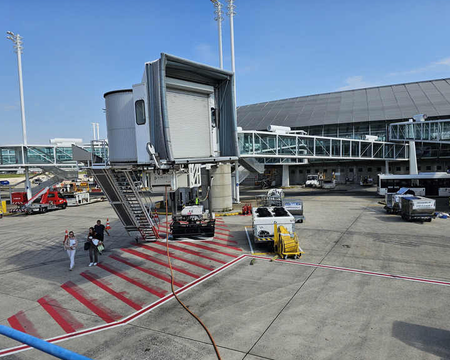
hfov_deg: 68.0
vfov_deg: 56.8
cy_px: 183
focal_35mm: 25
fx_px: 333
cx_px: 235
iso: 10
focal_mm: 6.3
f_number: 1.7
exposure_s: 1/866
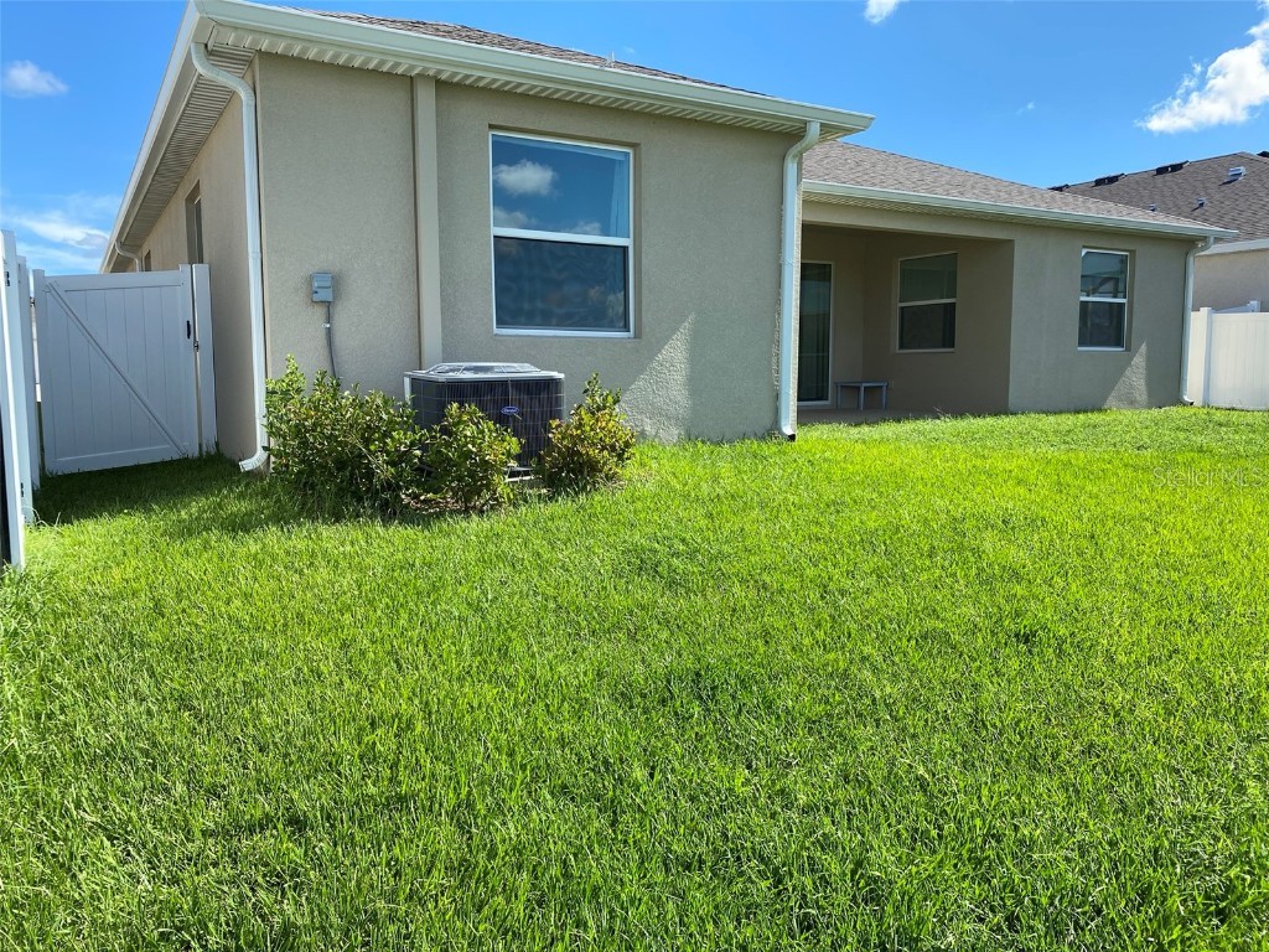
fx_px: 953
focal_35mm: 26
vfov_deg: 53.1
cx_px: 634
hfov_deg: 67.3
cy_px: 476
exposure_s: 1/1447
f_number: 1.8
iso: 32
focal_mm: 4.25
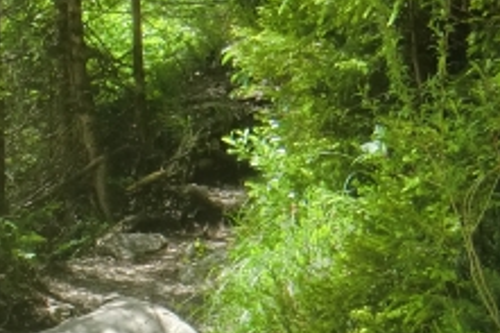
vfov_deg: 9.5
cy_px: 308
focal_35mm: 143
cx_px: 312
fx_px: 1985
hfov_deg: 14.3
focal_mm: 6.66
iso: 100
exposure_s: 1/250
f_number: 3.9
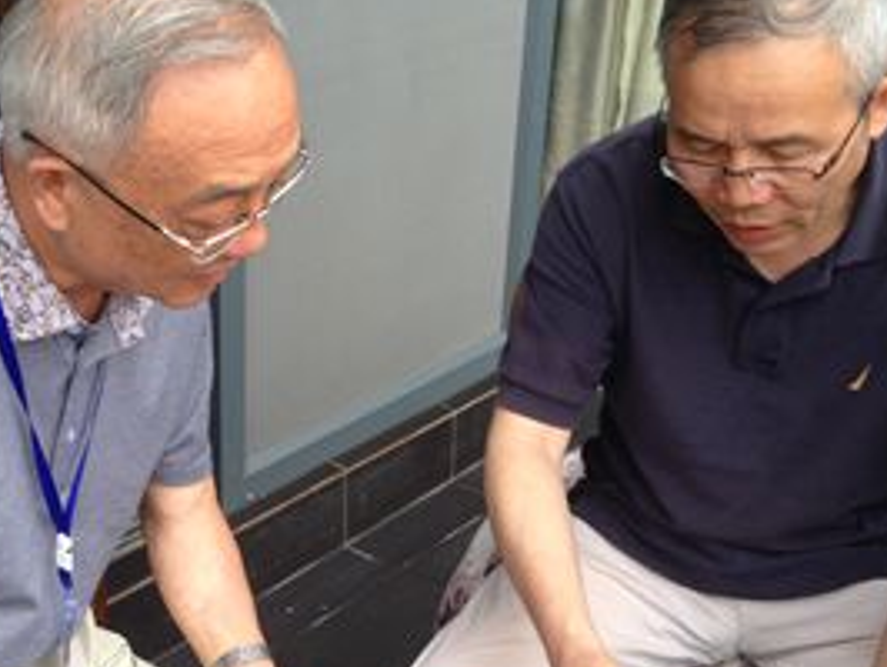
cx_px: 357
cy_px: 429
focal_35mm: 62
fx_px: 1590
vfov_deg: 23.6
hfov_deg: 31.1
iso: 50
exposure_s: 1/120
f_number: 2.4
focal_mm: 4.12
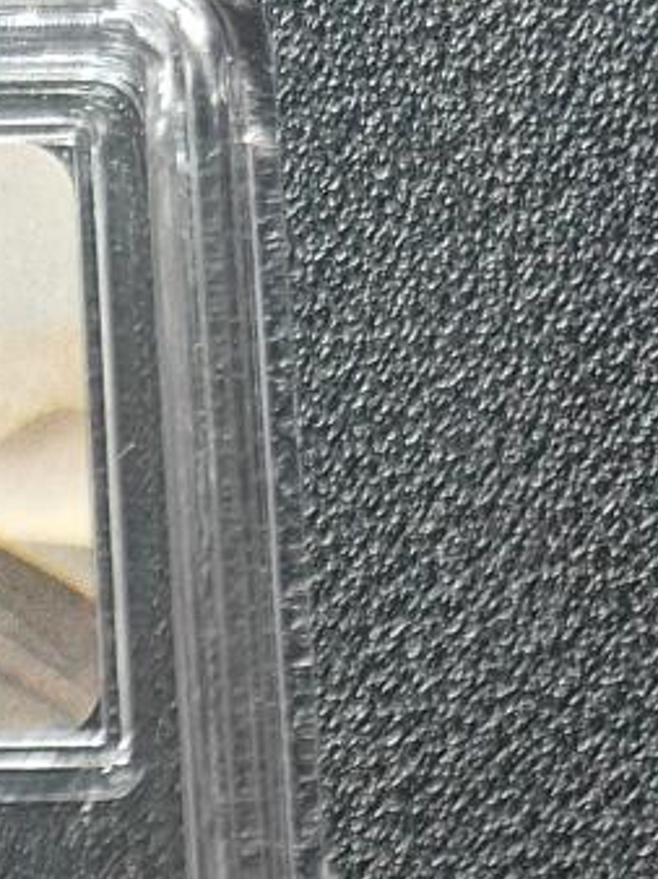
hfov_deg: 10.4
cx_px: -757
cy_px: 2101
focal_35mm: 128
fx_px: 3248
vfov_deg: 12.3
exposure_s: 1/50
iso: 200
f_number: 1.8
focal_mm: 5.59
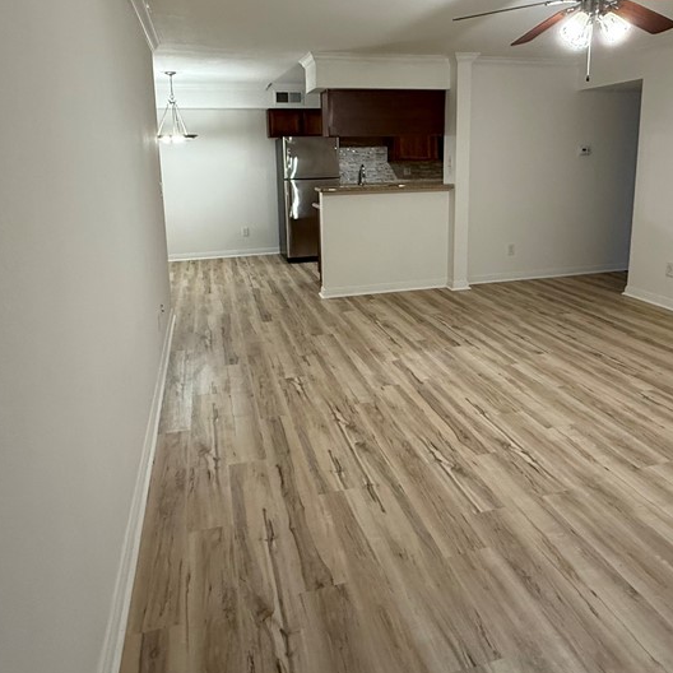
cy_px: 242
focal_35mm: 24
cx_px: 349
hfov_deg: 65.0
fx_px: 528
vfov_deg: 63.9
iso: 400
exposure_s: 1/120
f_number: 2.2
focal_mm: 2.22
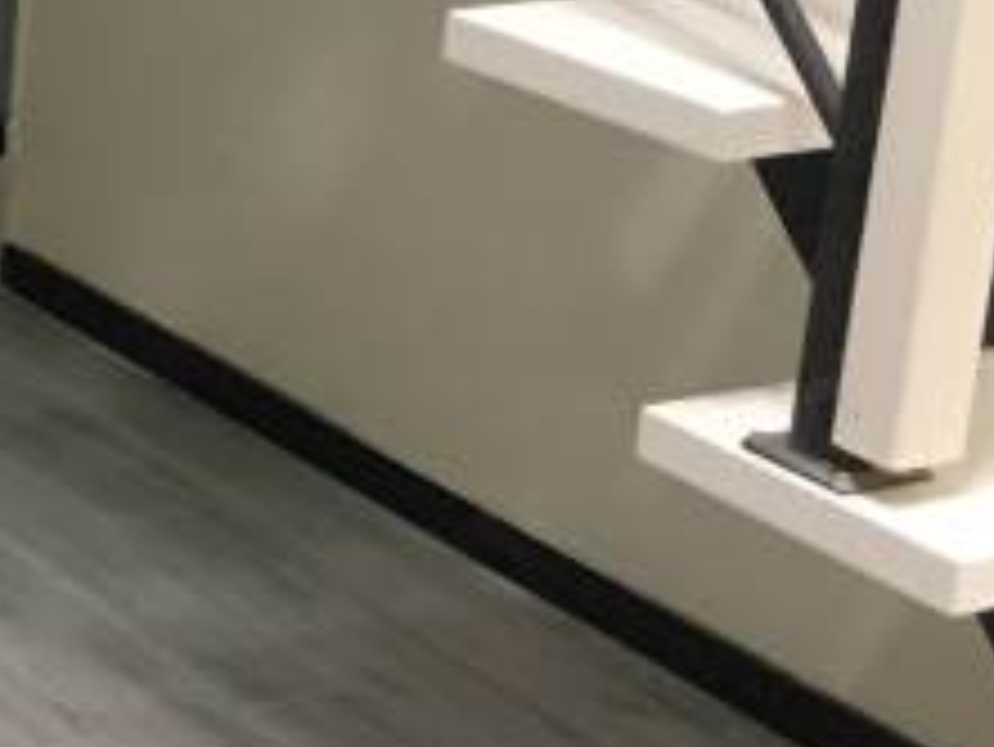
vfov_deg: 13.8
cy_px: -108
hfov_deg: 16.3
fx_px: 3017
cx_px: -684
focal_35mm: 105
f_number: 2.2
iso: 100
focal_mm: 4.15
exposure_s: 1/17
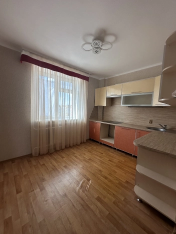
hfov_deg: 85.7
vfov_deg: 102.1
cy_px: 117
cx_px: 88
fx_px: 95
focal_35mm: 14
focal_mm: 2.22
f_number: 2.2
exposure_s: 1/114
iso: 40
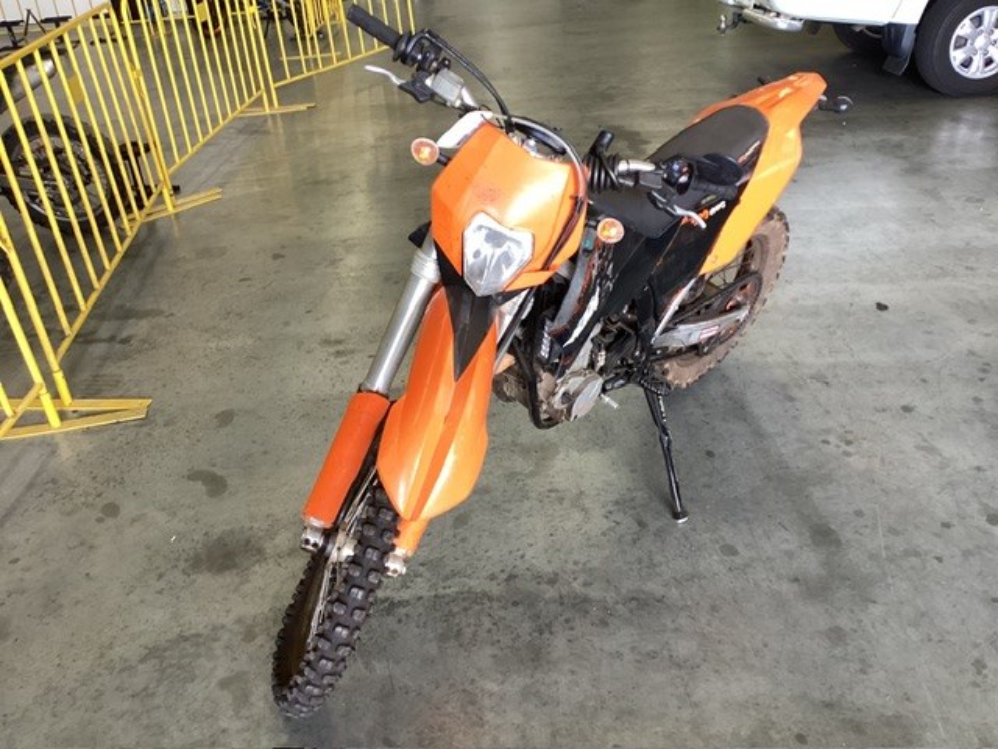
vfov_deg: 45.4
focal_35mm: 31
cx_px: 499
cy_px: 374
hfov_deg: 58.4
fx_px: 894
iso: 125
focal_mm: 3.3
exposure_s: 1/60
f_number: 2.4
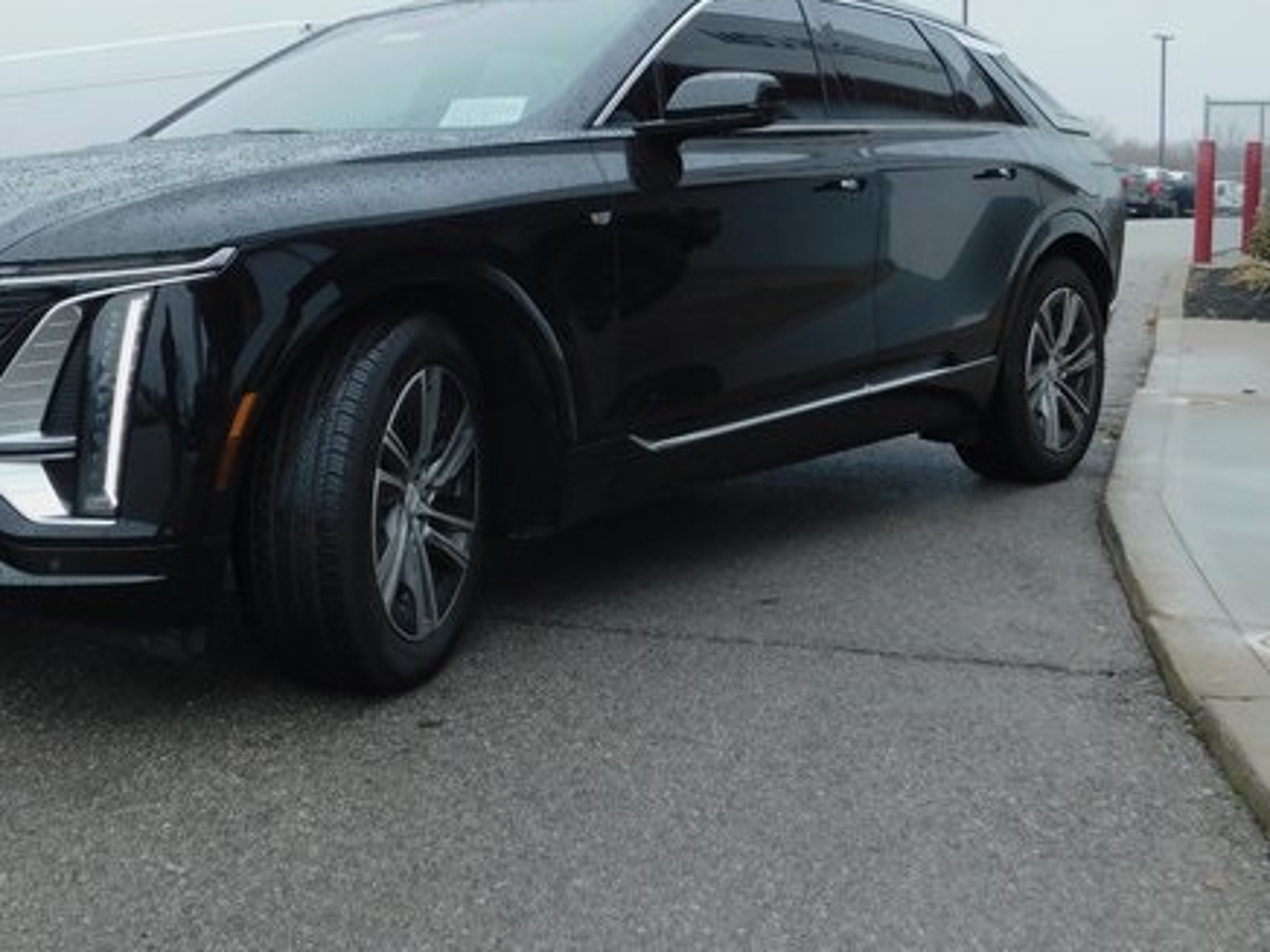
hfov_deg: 42.3
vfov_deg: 32.7
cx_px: 414
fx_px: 1614
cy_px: 346
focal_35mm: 44
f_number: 3.2
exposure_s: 1/400
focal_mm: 5.3
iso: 125
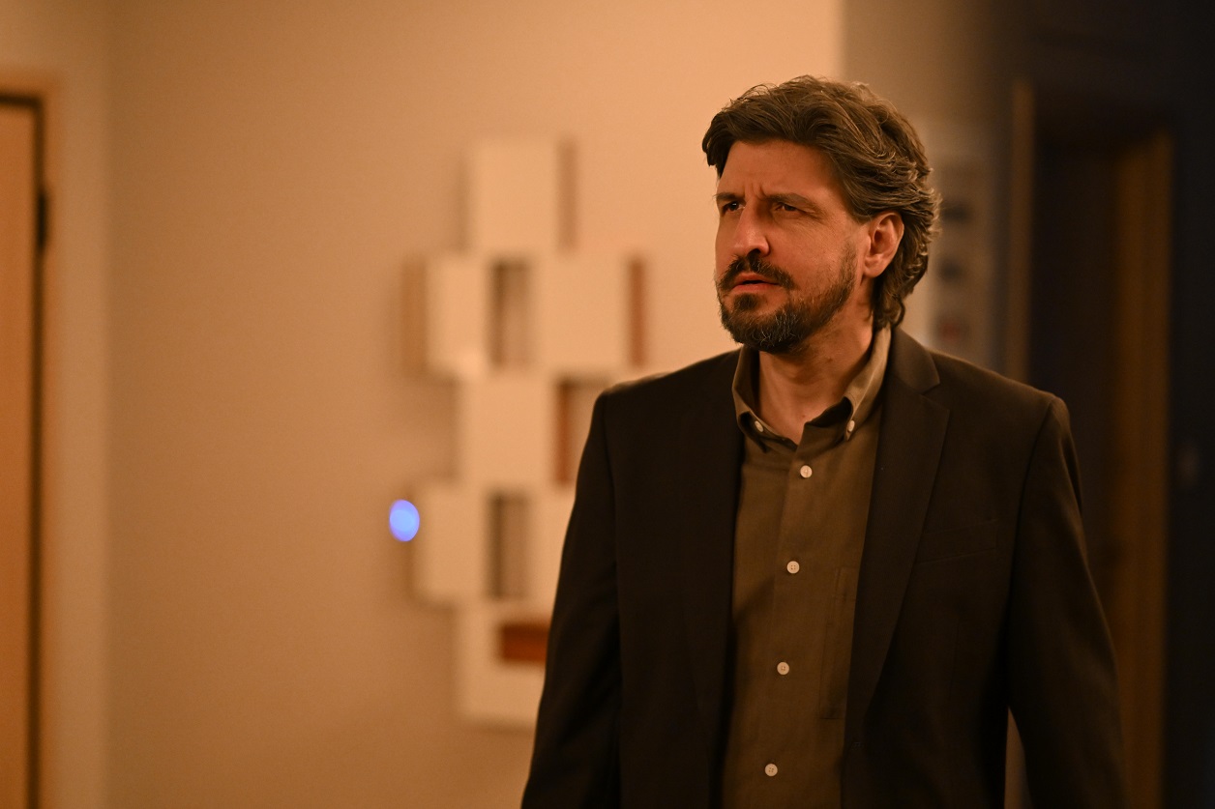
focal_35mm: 85
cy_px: 404
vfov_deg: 16.1
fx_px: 2868
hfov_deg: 23.9
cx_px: 608
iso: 3200
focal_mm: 85
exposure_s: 1/200
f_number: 1.8
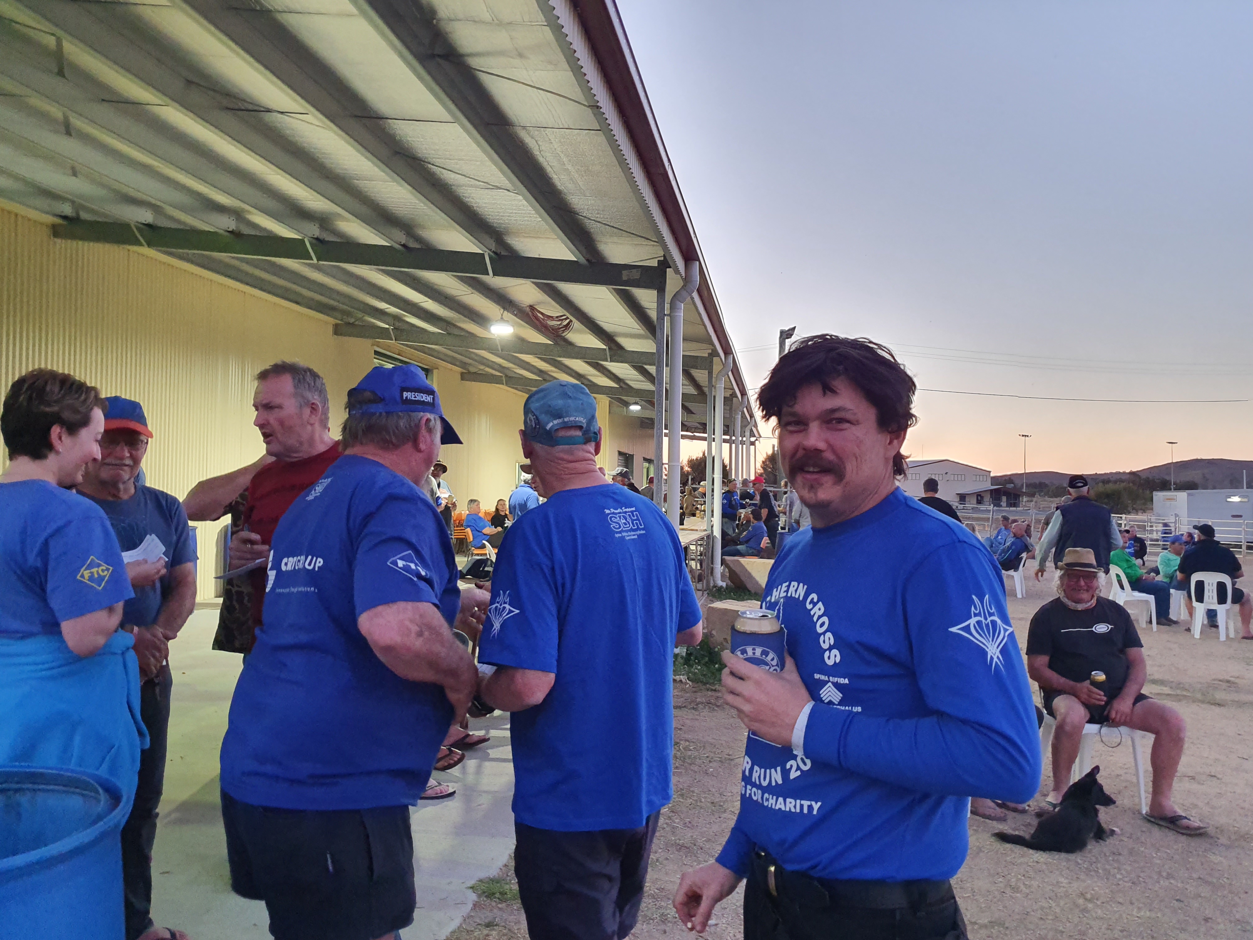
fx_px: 941
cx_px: 626
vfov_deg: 53.1
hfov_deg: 67.3
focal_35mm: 26
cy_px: 470
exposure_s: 1/100
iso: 200
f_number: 1.5
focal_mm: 4.32
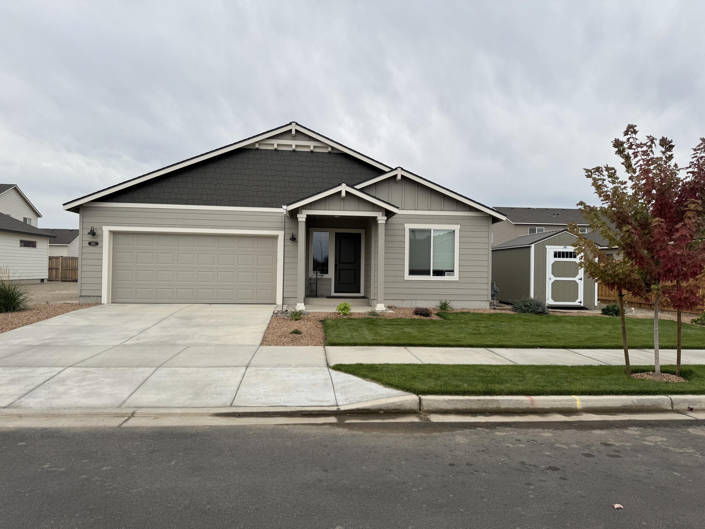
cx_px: 352
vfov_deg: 56.8
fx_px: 489
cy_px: 264
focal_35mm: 24
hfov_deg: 71.6
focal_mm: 6.76
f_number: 1.78
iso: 80
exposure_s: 1/1637
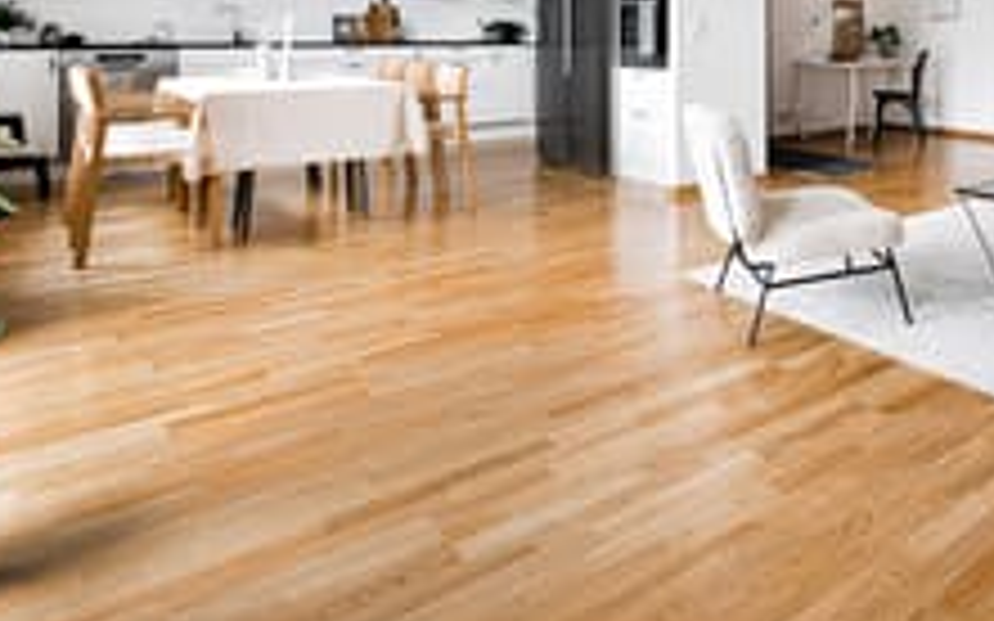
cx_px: 810
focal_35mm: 29
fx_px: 785
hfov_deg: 59.1
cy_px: 50
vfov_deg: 39.6
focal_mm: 15
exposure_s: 3
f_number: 8
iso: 100
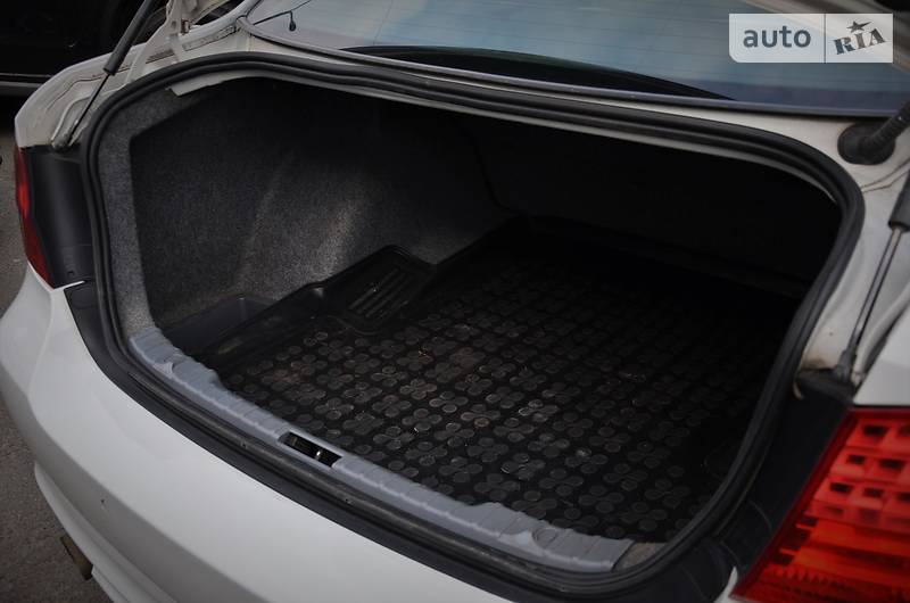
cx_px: 455
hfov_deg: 51.4
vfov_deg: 35.3
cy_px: 302
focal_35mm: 38
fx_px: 946
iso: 110
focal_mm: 25
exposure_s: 1/250
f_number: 4
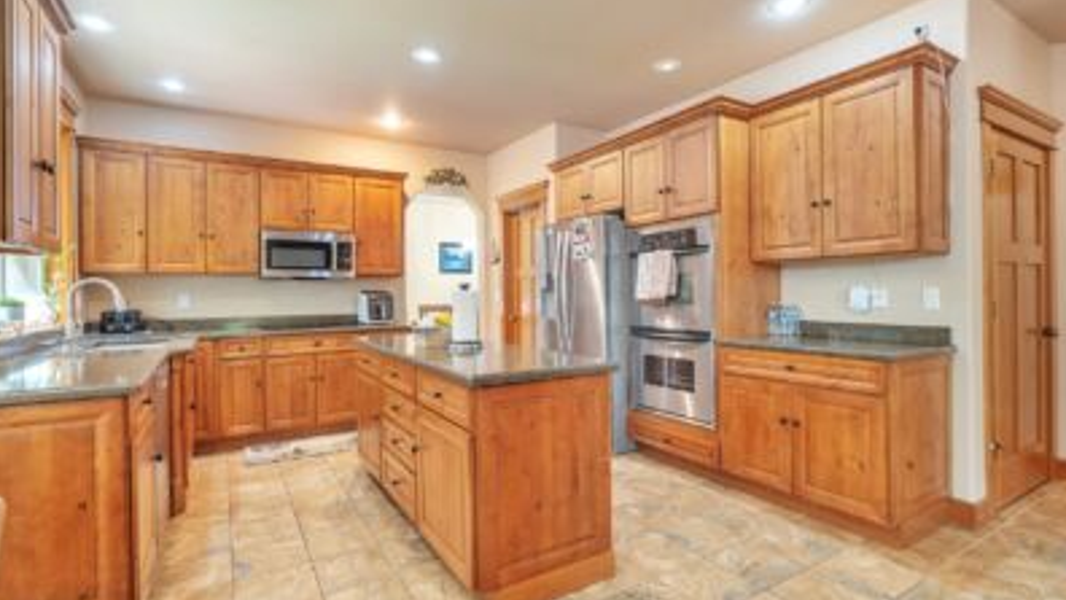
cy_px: 295
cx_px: 530
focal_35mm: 19
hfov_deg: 91.0
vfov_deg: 59.6
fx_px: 524
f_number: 8
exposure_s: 1/2
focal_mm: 17.5
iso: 400
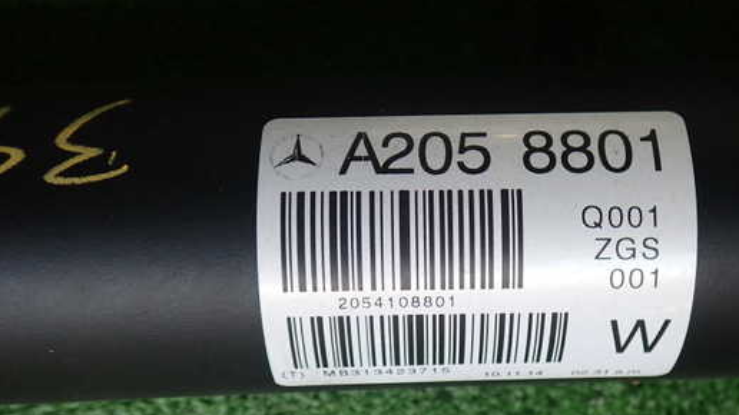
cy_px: 193
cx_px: 428
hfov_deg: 52.6
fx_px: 744
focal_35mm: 38
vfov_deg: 31.2
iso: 200
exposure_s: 1/80
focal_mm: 5.4
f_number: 2.3
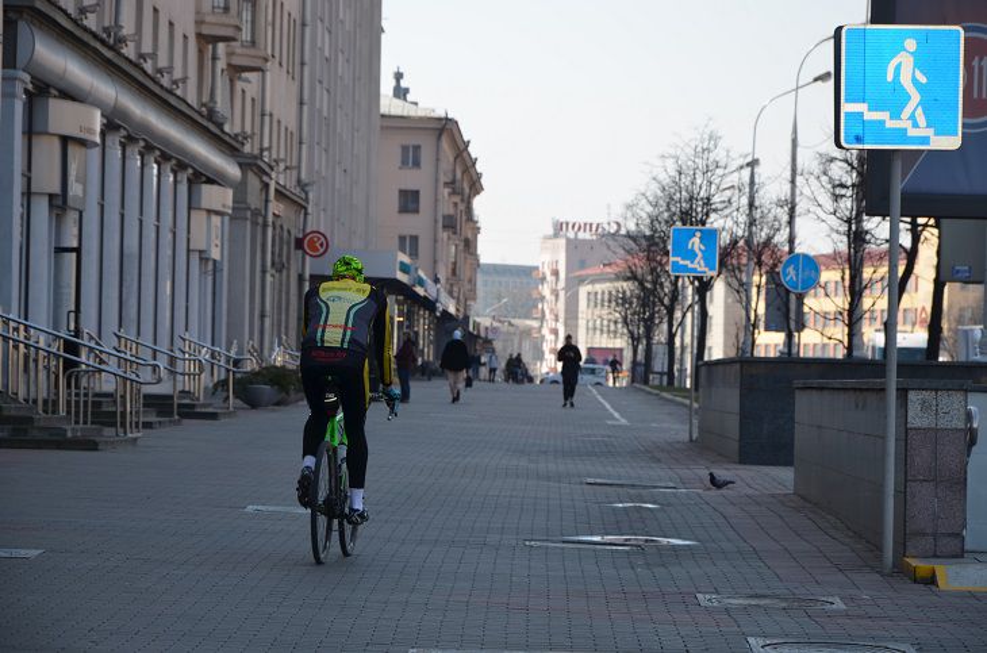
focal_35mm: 158
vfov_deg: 8.7
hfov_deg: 13.1
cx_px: 494
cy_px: 326
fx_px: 4308
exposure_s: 1/200
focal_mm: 105
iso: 100
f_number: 7.1
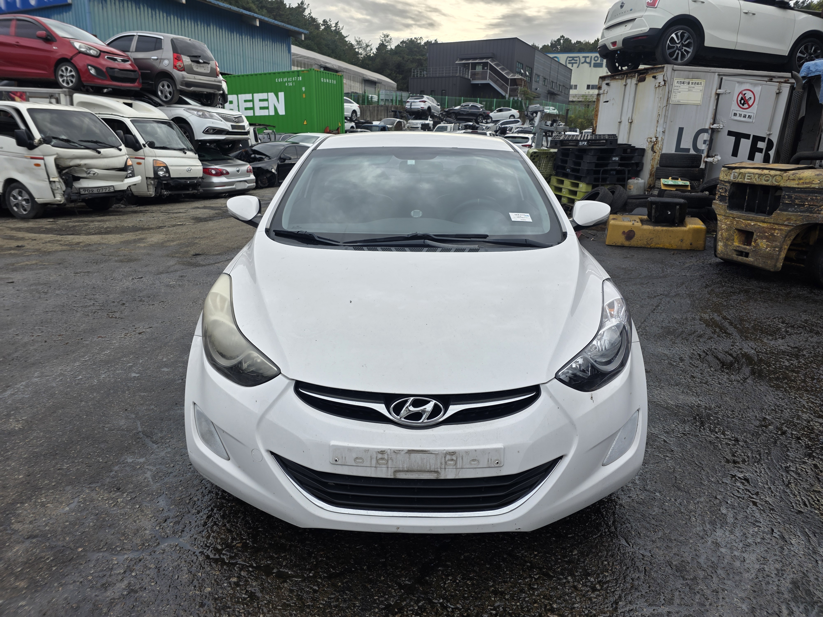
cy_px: 308
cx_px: 412
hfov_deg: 73.9
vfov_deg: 58.9
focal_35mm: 23
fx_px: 547
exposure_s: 1/156
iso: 12
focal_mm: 6.3
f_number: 1.7
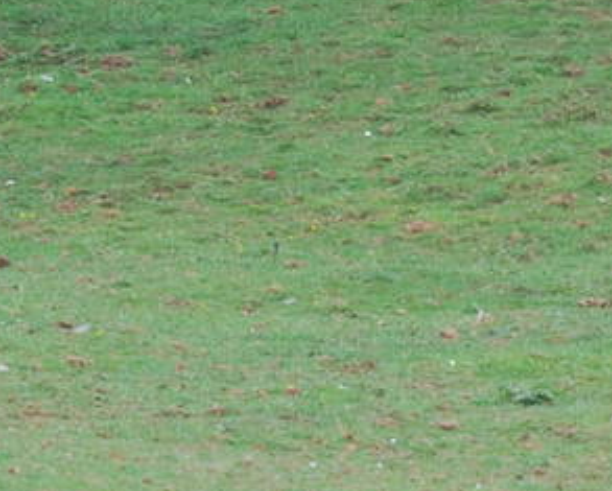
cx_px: 978
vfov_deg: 2.6
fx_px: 10879
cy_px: 822
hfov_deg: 3.2
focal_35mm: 600
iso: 200
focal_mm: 78
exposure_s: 1/125
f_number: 7.1
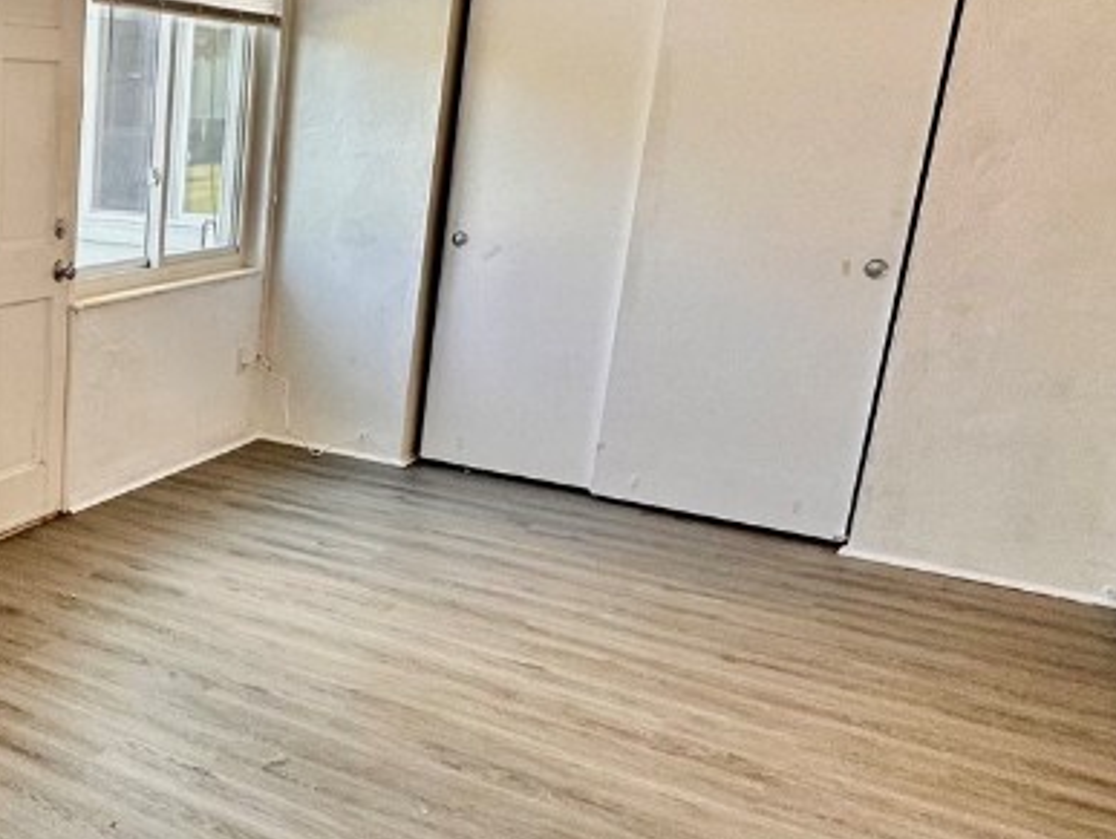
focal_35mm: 37
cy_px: 395
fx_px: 1194
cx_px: -84
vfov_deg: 38.7
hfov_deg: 41.1
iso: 125
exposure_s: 1/120
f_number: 2.2
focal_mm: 2.22
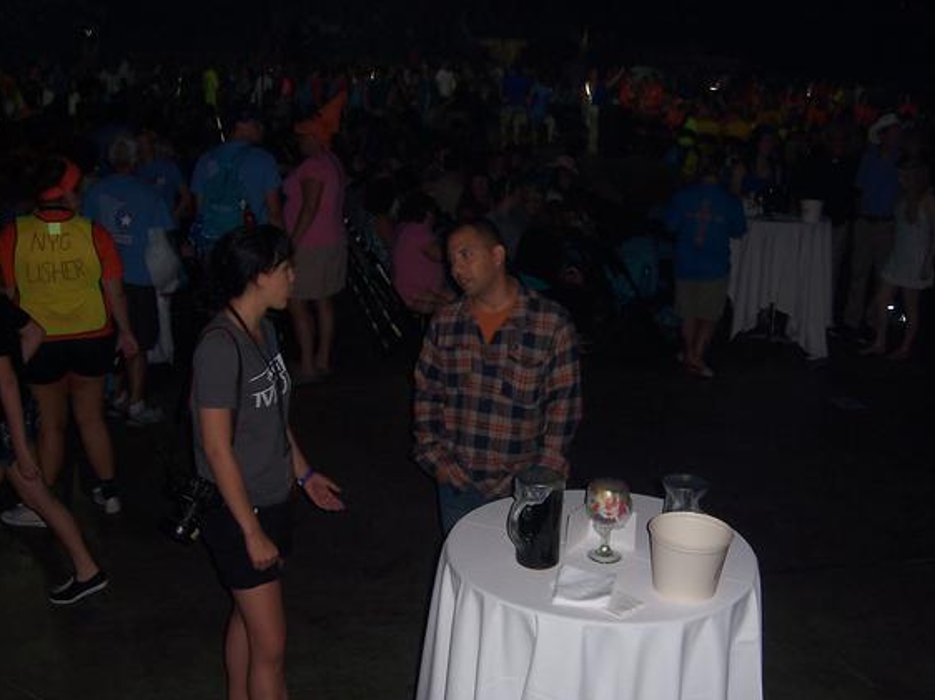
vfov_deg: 35.1
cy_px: 397
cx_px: 472
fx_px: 1107
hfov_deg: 45.8
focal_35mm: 41
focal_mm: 6
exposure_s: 1/60
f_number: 3
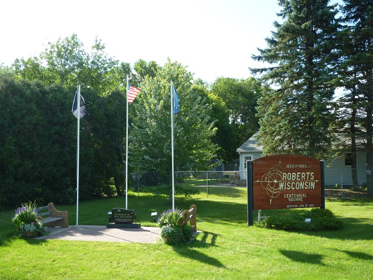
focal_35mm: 37
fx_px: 399
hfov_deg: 50.1
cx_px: 186
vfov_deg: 38.7
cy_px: 140
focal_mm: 6.5
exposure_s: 1/200
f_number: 4
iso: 80
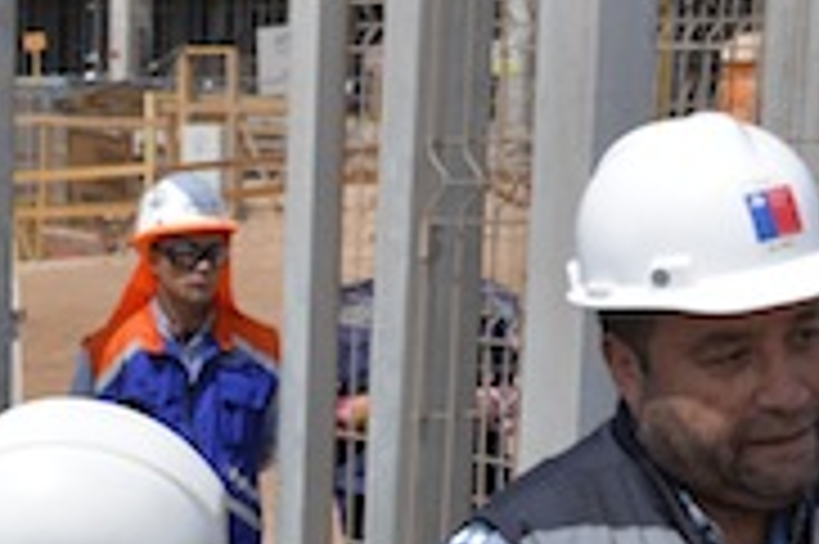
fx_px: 2705
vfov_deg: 11.4
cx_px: -176
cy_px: 548
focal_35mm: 119
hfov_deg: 16.5
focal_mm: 24
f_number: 9
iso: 100
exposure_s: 1/320
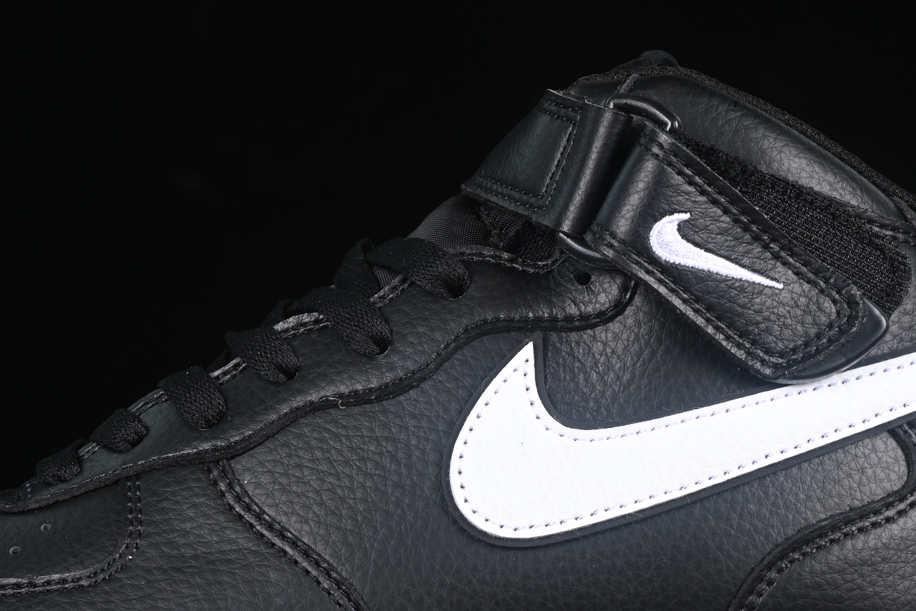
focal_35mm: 159
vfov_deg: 8.6
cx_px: 345
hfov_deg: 12.9
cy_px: 435
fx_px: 4045
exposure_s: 1/60
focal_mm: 50
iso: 160
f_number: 6.3
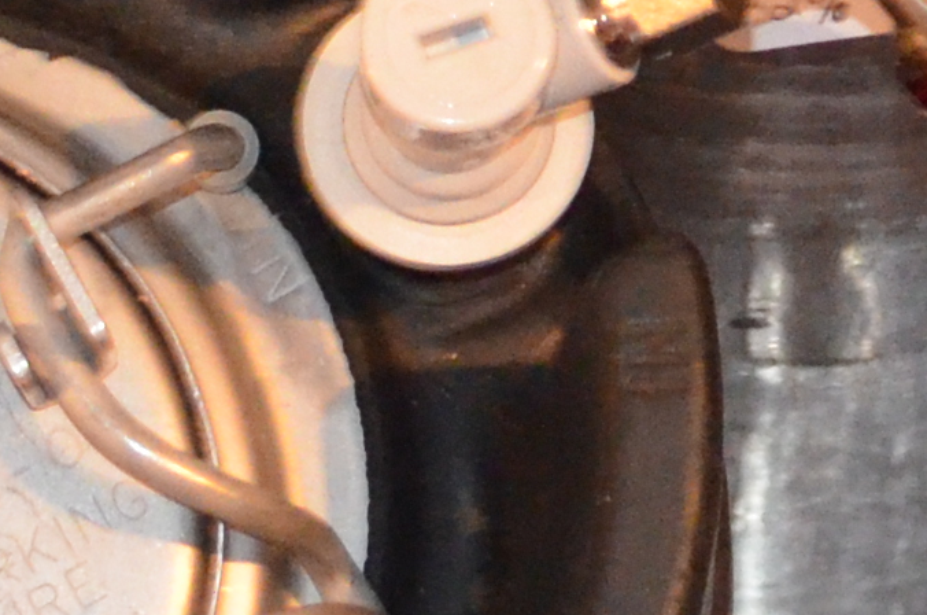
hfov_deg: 6.3
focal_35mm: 328
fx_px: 8430
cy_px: -637
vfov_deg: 4.1
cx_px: 694
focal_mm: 30
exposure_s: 1/15
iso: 3200
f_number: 4.5
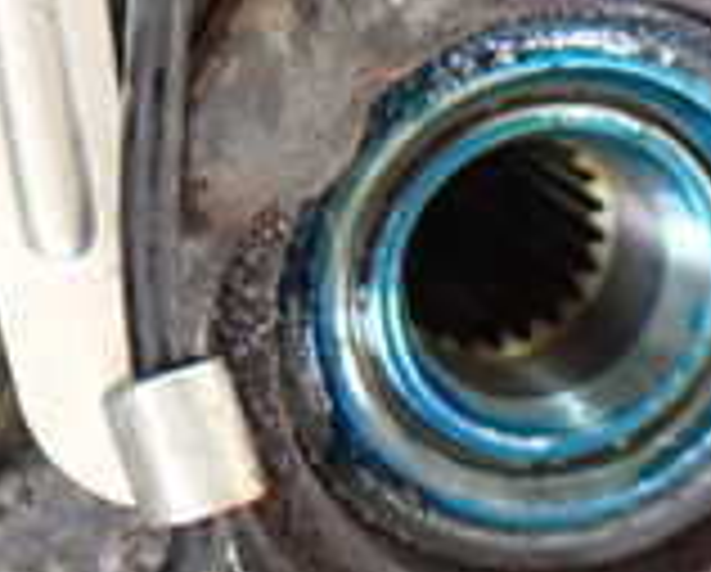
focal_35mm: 111
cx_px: -387
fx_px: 2340
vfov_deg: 13.4
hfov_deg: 15.7
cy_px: -180
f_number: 2.3
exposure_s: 1/100
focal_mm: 5.4
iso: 800
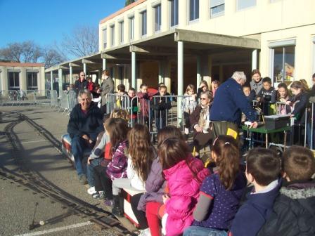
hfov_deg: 54.0
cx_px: 158
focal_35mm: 34
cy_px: 118
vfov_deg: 41.8
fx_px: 309
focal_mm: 5.6
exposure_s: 1/350
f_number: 5.6
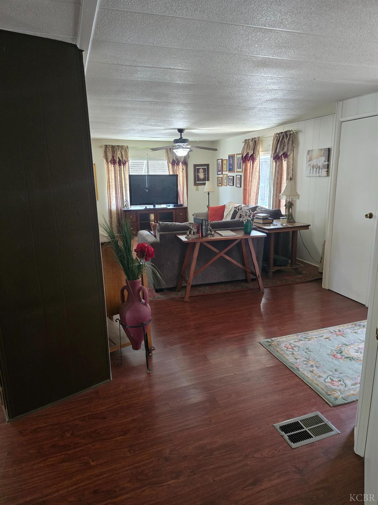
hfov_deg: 58.9
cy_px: 252
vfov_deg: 73.9
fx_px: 335
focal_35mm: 23
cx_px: 189
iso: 800
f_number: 1.7
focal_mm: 6.3
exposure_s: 1/120
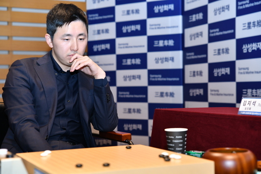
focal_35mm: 70
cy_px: 87
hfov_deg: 28.8
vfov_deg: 19.5
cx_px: 130
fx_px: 508
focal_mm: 70
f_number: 3.5
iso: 1000
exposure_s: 1/100
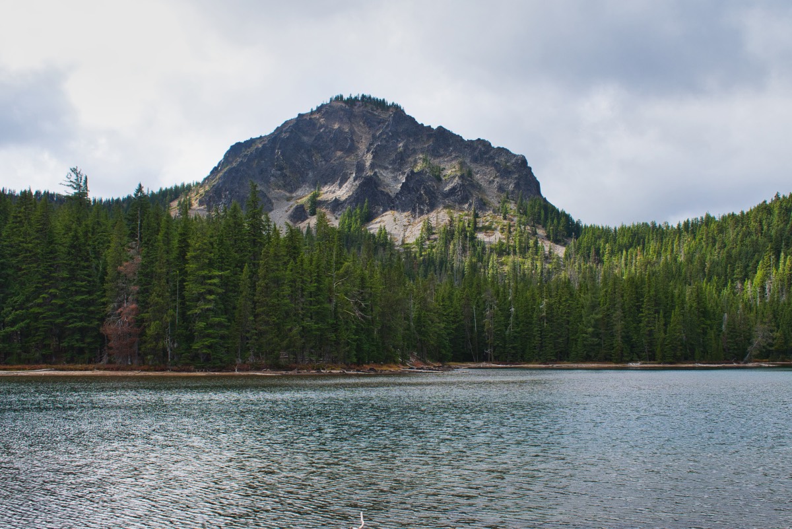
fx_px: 891
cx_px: 396
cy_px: 264
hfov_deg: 47.9
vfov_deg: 33.0
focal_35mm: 40
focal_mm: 27
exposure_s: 1/400
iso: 400
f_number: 11
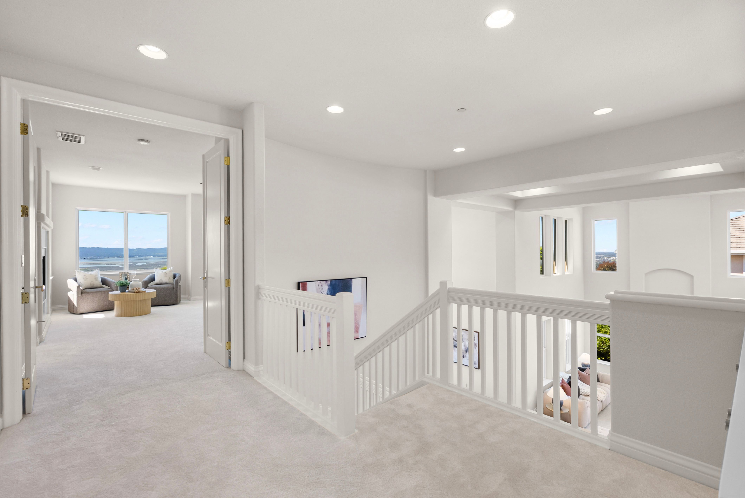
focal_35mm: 16
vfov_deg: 73.8
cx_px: 372
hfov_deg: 96.7
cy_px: 249
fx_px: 331
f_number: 8
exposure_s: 1/250
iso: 100
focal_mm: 16
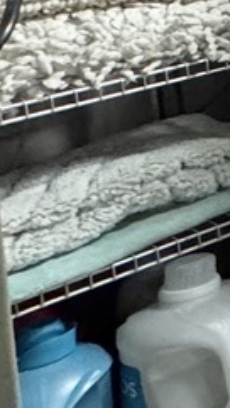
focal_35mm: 91
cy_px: -181
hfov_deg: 6.3
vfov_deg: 20.5
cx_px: 1169
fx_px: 984
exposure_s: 1/60
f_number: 2.2
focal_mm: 2.22
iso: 320
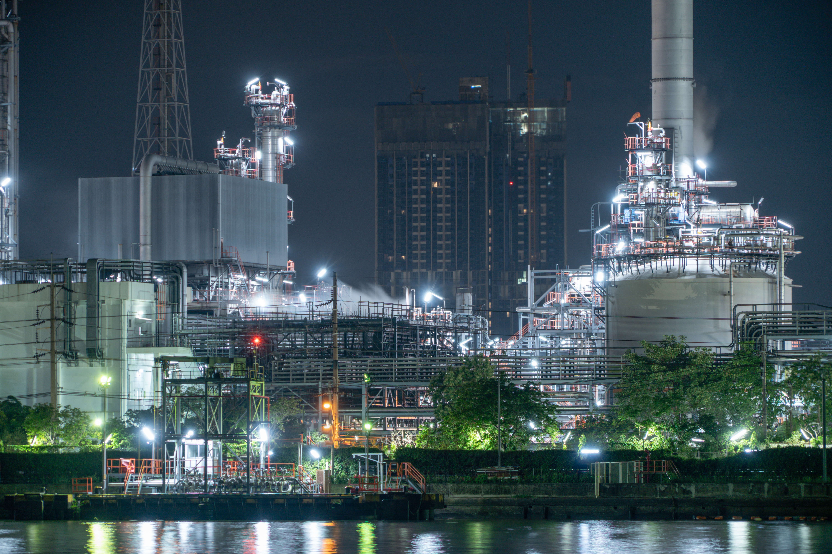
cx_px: 416
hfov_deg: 8.6
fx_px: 5546
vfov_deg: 5.7
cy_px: 277
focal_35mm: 240
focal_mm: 240
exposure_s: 3.2
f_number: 6.3
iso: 100
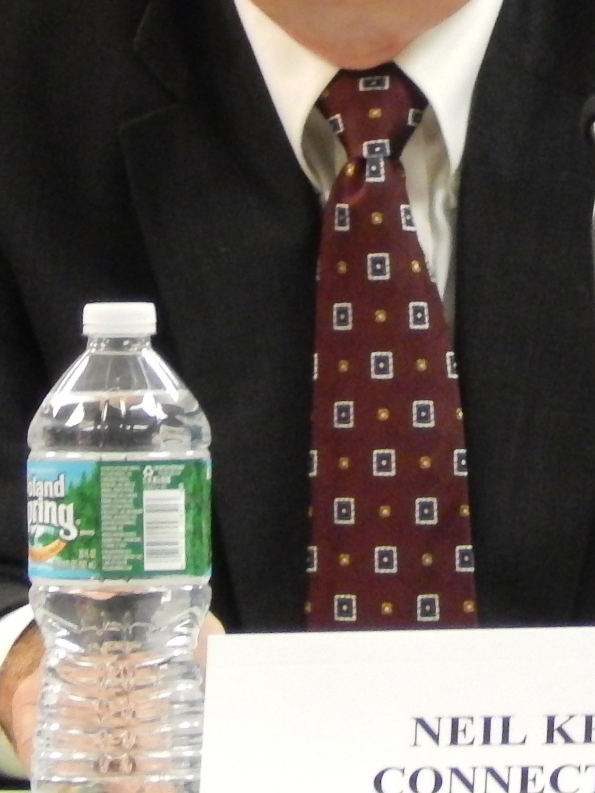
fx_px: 27414
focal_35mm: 1196
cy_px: -60
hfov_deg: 1.2
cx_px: 516
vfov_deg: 1.7
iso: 800
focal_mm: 69
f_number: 5.7
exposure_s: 1/20
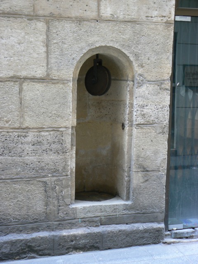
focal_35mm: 56
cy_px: 132
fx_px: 427
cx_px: 99
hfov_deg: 26.1
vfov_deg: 34.3
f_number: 3.2
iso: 80
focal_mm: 9.3
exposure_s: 1/40
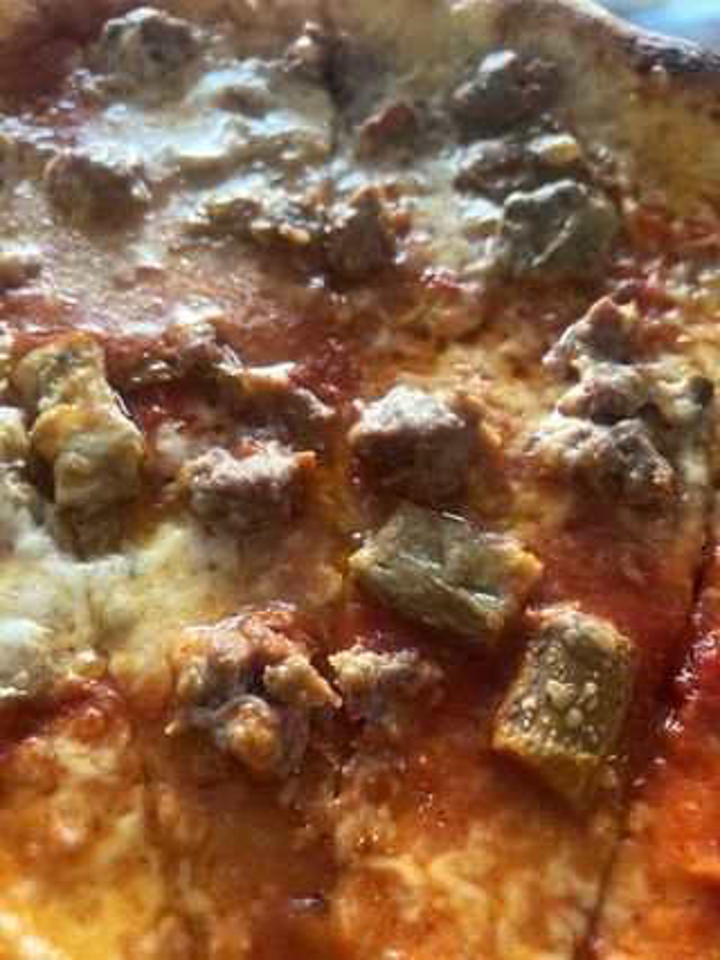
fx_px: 721
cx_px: 360
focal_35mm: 26
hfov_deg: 53.0
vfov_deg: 67.3
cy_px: 480
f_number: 1.5
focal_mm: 5.7
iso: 100
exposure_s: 1/100
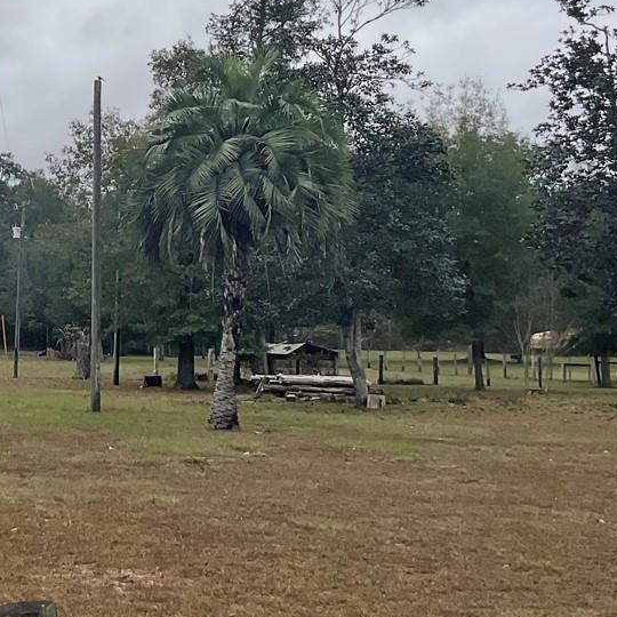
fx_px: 1533
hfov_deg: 22.0
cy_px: 195
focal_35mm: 76
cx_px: 9
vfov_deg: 22.6
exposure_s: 1/749
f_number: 1.8
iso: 16
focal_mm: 3
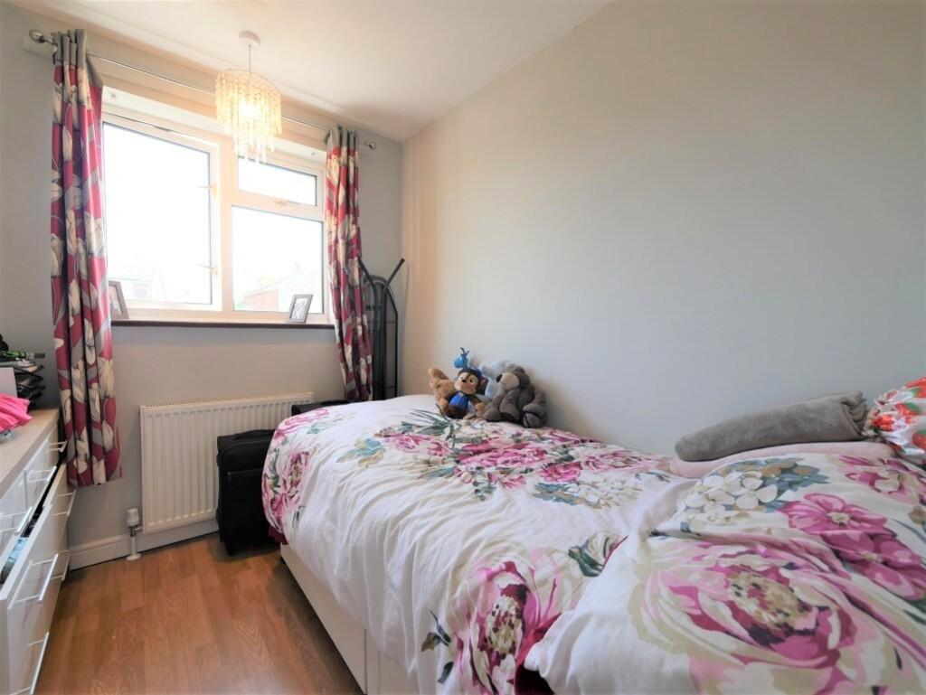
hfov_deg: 102.0
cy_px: 348
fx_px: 375
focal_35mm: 14
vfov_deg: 85.7
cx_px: 463
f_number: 4
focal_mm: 7
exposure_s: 1/80
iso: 200
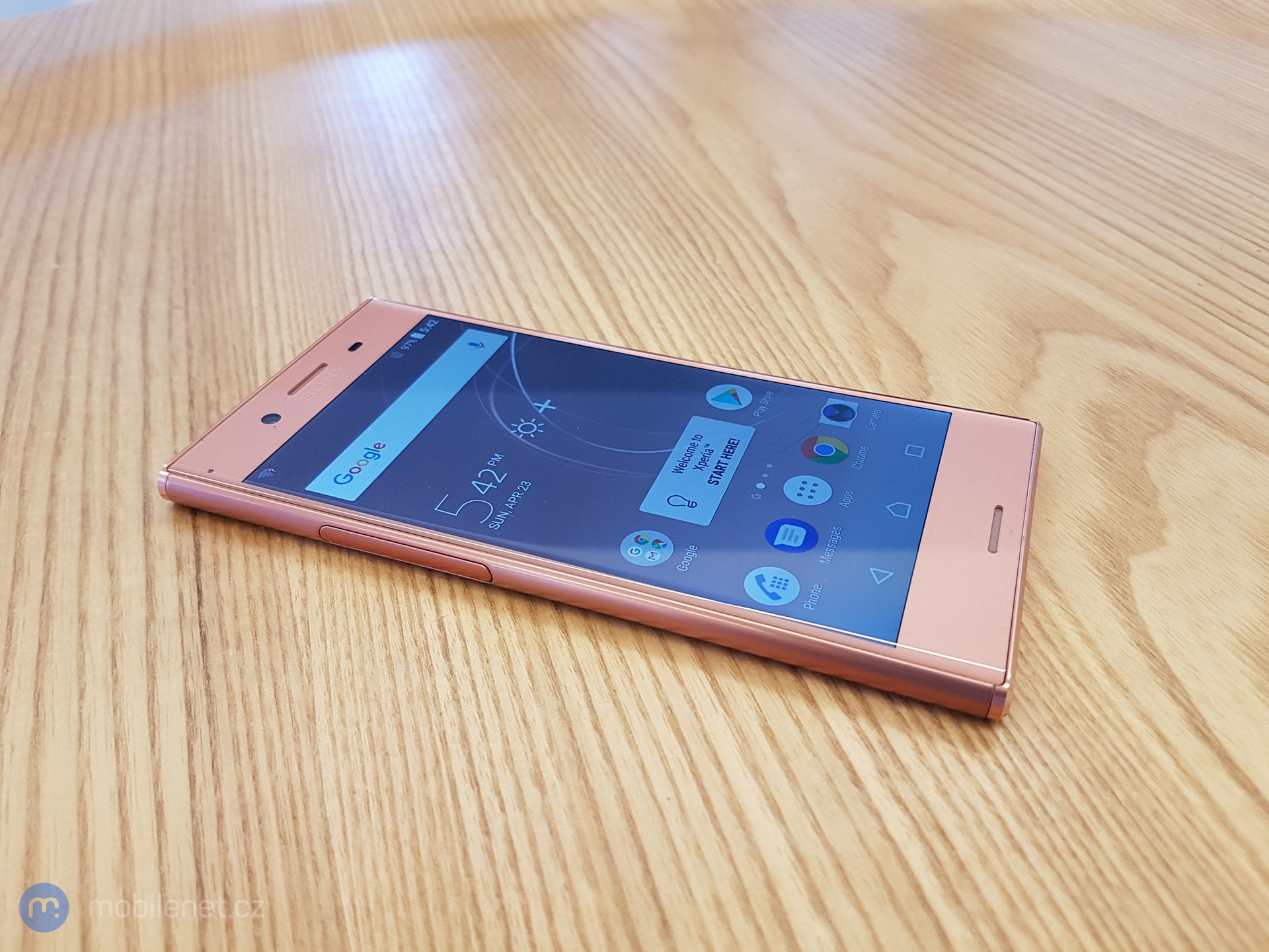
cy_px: 476
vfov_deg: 53.1
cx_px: 634
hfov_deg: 67.3
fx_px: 953
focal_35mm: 26
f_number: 1.7
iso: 100
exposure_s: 1/50
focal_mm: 4.2
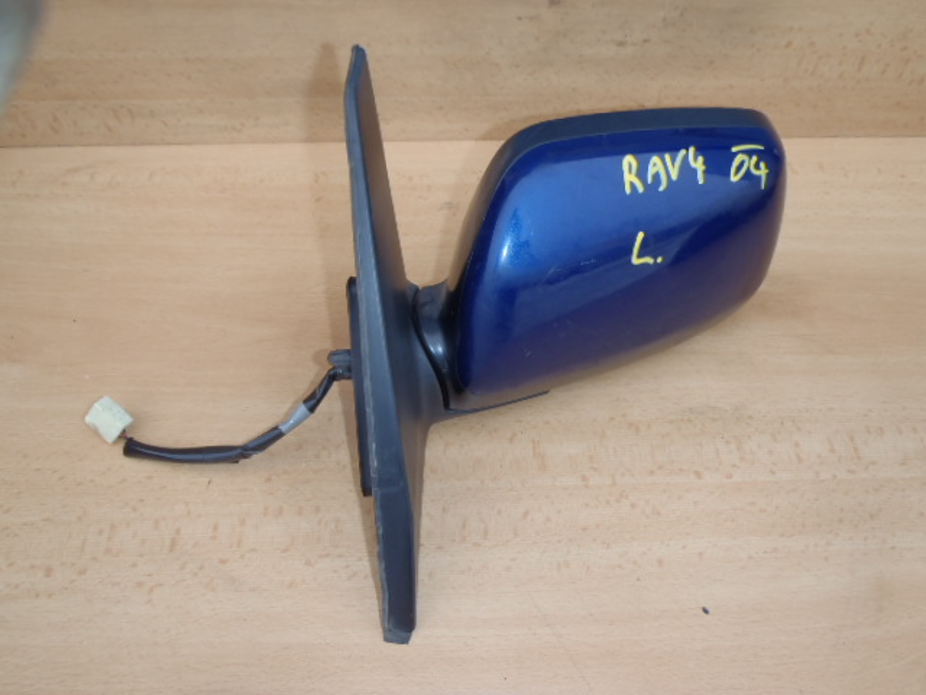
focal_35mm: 28
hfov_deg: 63.4
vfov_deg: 49.7
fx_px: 749
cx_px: 463
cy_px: 348
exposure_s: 1/60
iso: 80
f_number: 3.9
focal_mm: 5
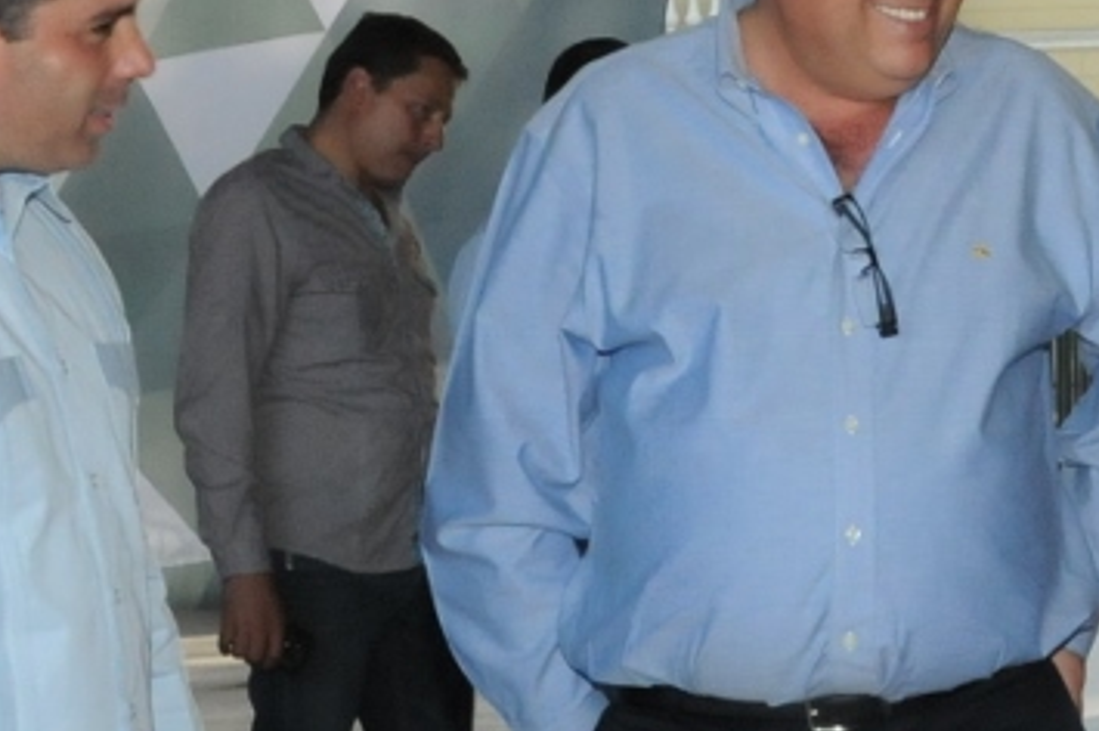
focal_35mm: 142
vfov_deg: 9.6
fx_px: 4331
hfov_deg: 14.2
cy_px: 688
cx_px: 1192
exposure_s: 1/125
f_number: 16
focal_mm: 24
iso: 1600
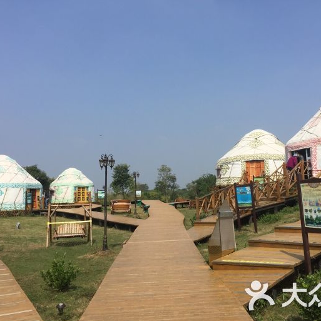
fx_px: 367
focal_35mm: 35
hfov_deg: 47.1
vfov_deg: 47.2
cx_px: 183
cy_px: 164
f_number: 2.2
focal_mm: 4.15
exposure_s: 1/2825
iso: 32
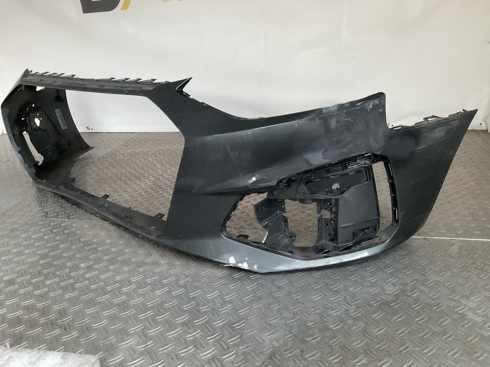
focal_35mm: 29
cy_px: 184
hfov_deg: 61.7
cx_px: 245
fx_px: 411
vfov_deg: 48.2
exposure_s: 1/33
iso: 200
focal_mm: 3
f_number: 1.8
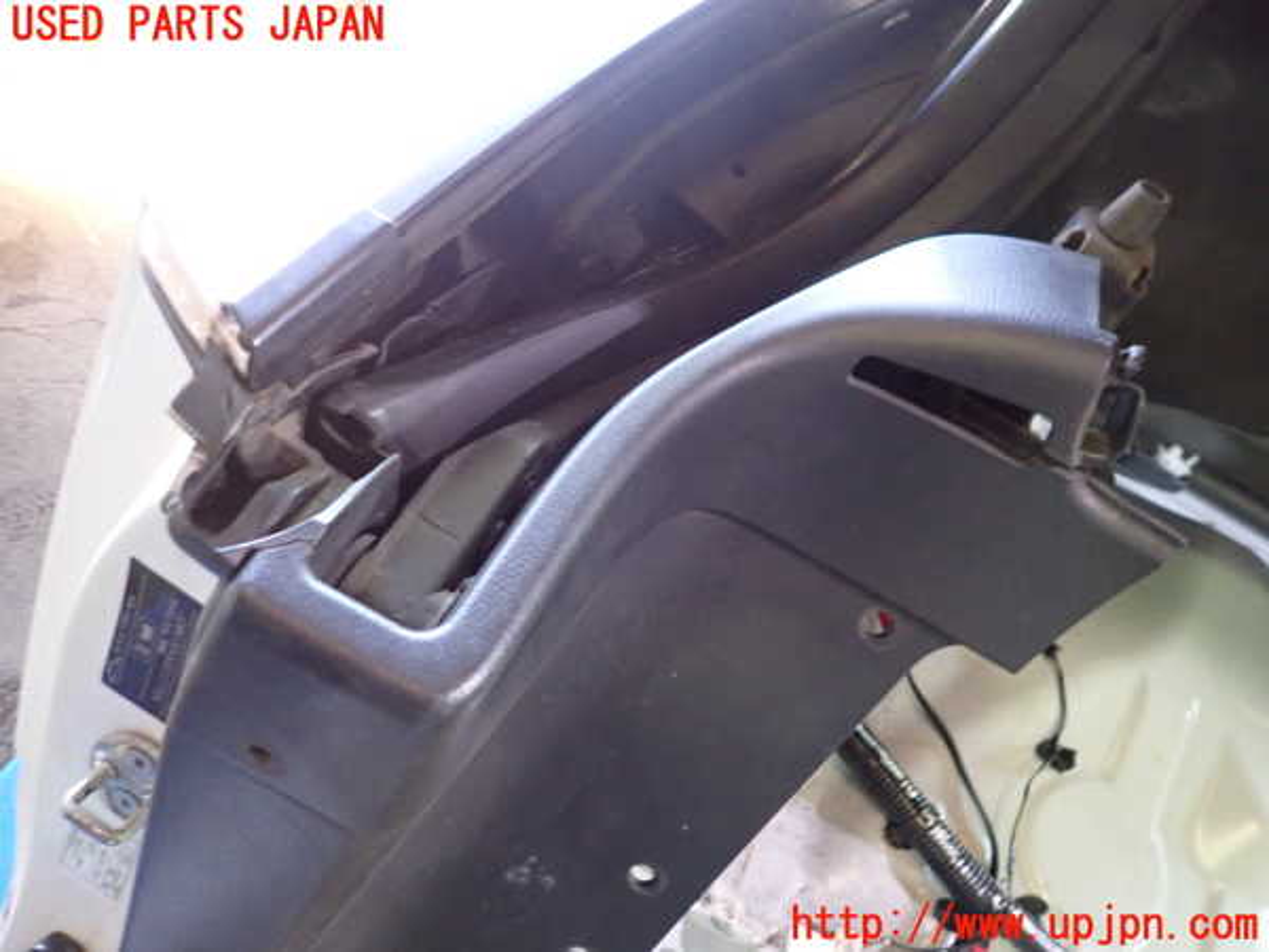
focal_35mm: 25
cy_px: 476
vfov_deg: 54.9
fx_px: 916
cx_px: 634
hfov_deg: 69.4
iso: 640
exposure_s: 1/30
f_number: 2
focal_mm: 4.5
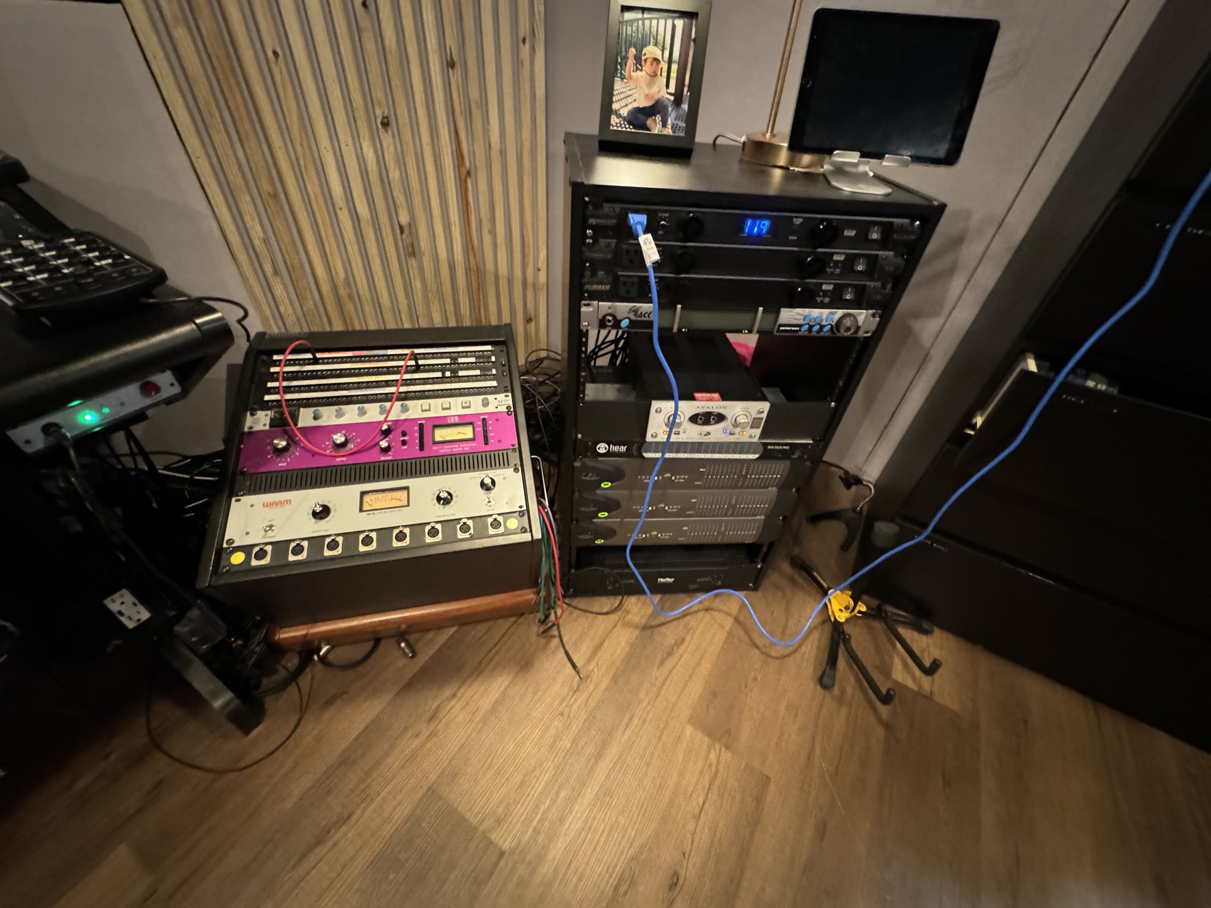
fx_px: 490
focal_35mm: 14
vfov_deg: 85.7
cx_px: 606
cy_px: 454
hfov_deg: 102.1
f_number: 2.2
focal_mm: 2.22
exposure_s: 1/30
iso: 1250
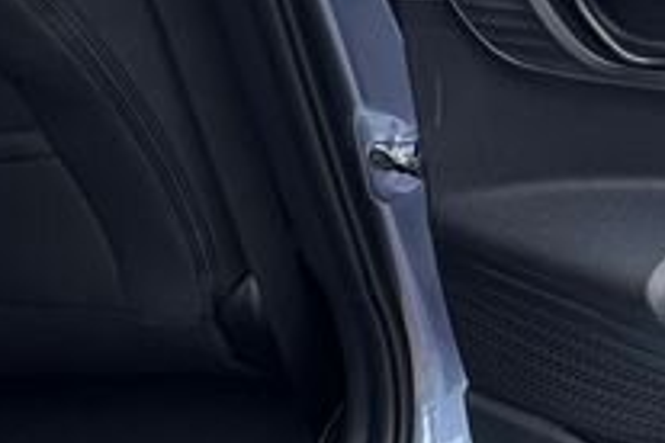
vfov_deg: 18.1
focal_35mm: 72
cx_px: 986
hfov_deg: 23.0
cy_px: -64
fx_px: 1330
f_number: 2.2
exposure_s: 1/186
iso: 40
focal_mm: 2.22
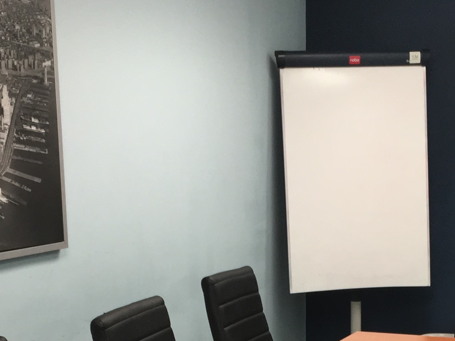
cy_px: 460
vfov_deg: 15.7
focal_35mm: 89
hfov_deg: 21.9
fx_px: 1170
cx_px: 307
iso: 40
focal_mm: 4.15
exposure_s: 1/33
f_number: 2.2
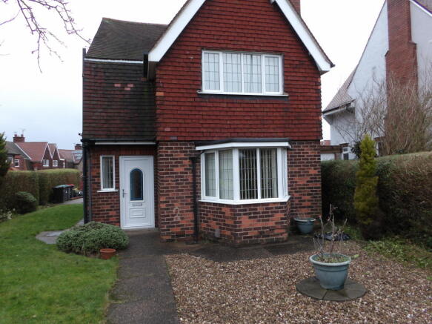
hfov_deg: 71.6
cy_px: 162
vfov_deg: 56.8
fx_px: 299
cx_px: 216
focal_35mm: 24
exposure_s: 1/44
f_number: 4.1
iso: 100
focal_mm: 4.3
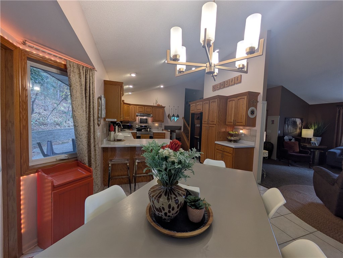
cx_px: 172
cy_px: 129
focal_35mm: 14
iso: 91
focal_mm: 1.83
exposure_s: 1/60
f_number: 2.2
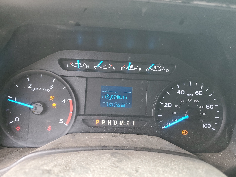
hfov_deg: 63.4
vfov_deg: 49.7
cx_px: 123
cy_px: 92
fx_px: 191
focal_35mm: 28
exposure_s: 1/60.2
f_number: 1.5
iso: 71
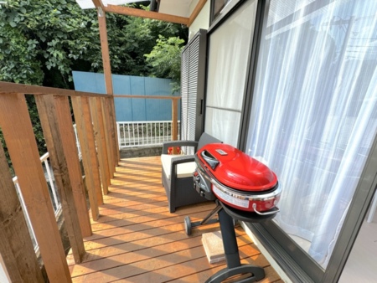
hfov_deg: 102.0
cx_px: 188
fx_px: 153
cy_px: 142
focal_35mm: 14
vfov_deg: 85.7
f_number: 2.2
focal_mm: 2.22
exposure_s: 1/734
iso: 50
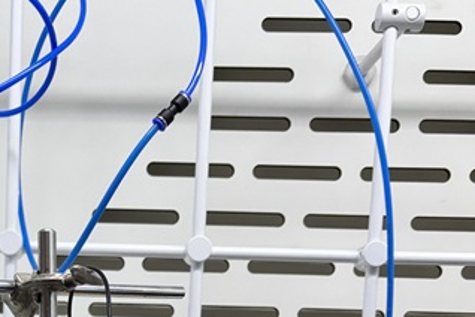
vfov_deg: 17.8
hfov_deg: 28.5
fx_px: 897
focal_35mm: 68
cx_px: 49
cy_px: 485
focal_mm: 5.96
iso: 40
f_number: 1.6
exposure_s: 1/100
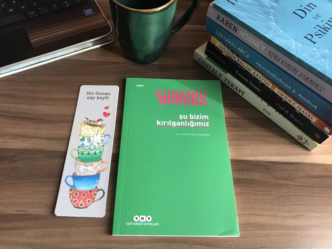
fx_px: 269
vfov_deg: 49.7
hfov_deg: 63.4
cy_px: 124
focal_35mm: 28
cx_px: 166
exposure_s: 1/17
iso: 50
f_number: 1.8
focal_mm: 3.99
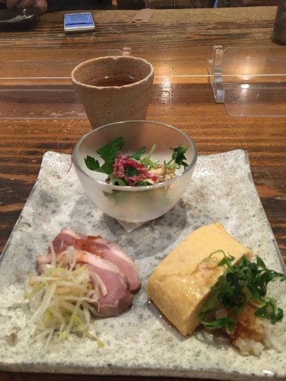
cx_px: 143
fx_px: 319
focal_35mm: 29
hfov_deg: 48.2
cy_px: 190
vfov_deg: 61.7
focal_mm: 4.15
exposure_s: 1/30
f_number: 2.2
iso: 200
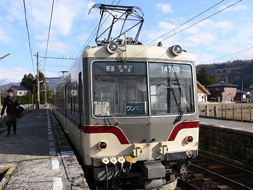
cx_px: 126
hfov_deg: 52.6
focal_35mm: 35
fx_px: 256
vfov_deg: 40.7
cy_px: 95
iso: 80
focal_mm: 7.4
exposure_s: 1/320
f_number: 5.6
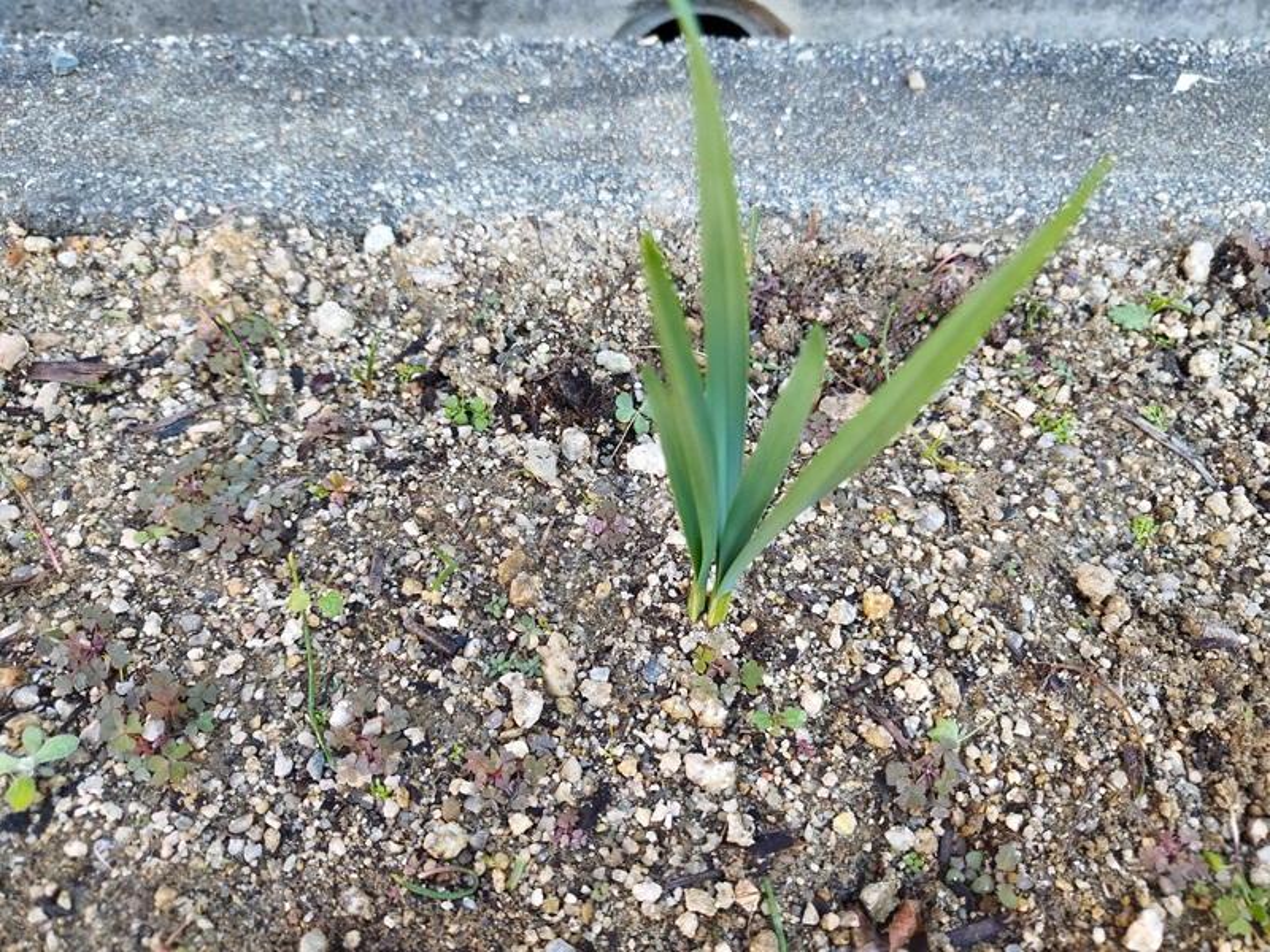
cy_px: 476
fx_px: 991
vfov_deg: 51.4
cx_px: 635
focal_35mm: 27
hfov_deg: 65.3
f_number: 1.79
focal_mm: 4.7
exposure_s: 1/134
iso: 50
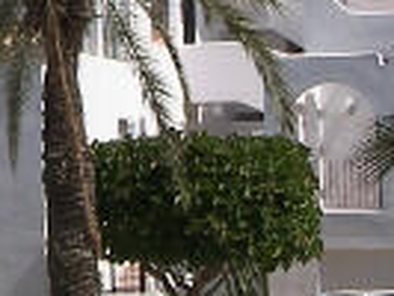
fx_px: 3497
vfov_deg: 4.8
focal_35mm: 307
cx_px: -243
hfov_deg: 6.3
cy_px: 18
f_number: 3.2
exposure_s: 1/1250
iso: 50
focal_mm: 8.4
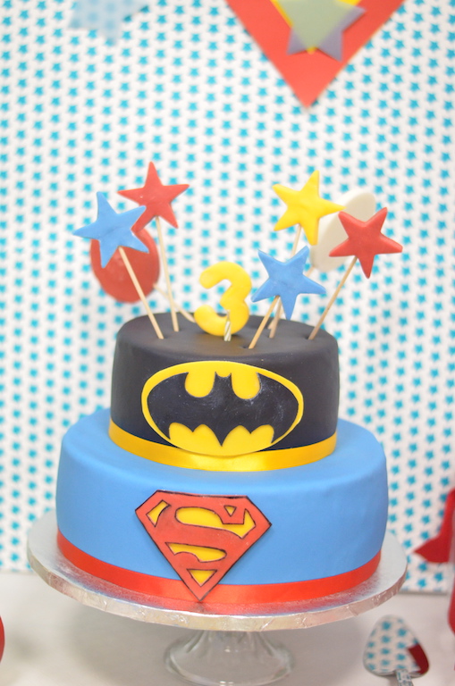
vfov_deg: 27.0
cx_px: 228
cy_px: 343
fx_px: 1428
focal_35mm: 75
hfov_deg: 18.1
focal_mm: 50
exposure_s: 1/640
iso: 3200
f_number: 1.8
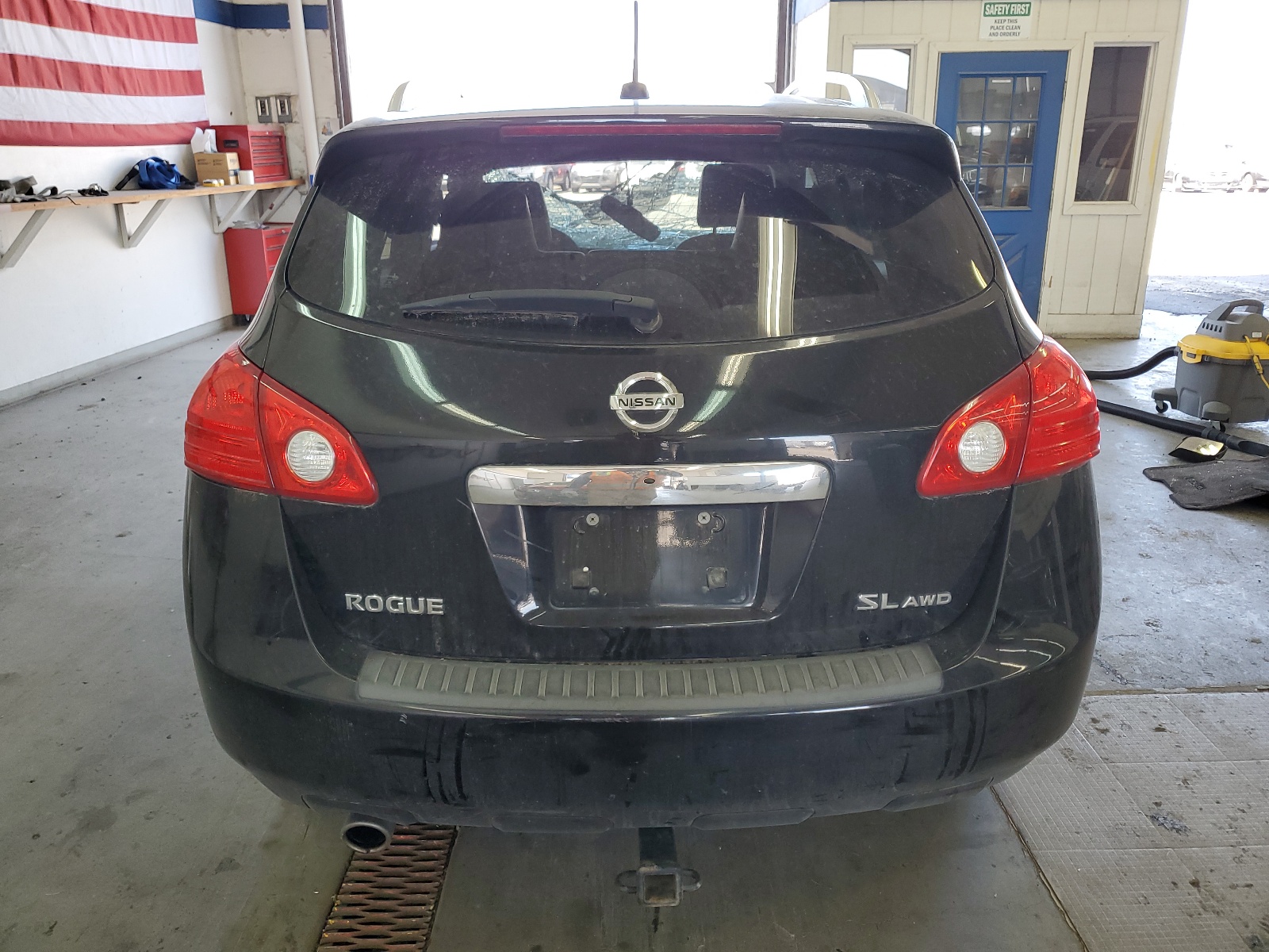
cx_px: 634
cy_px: 476
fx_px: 953
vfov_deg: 53.1
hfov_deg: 67.3
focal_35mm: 26
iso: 64
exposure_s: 1/120
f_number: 1.5
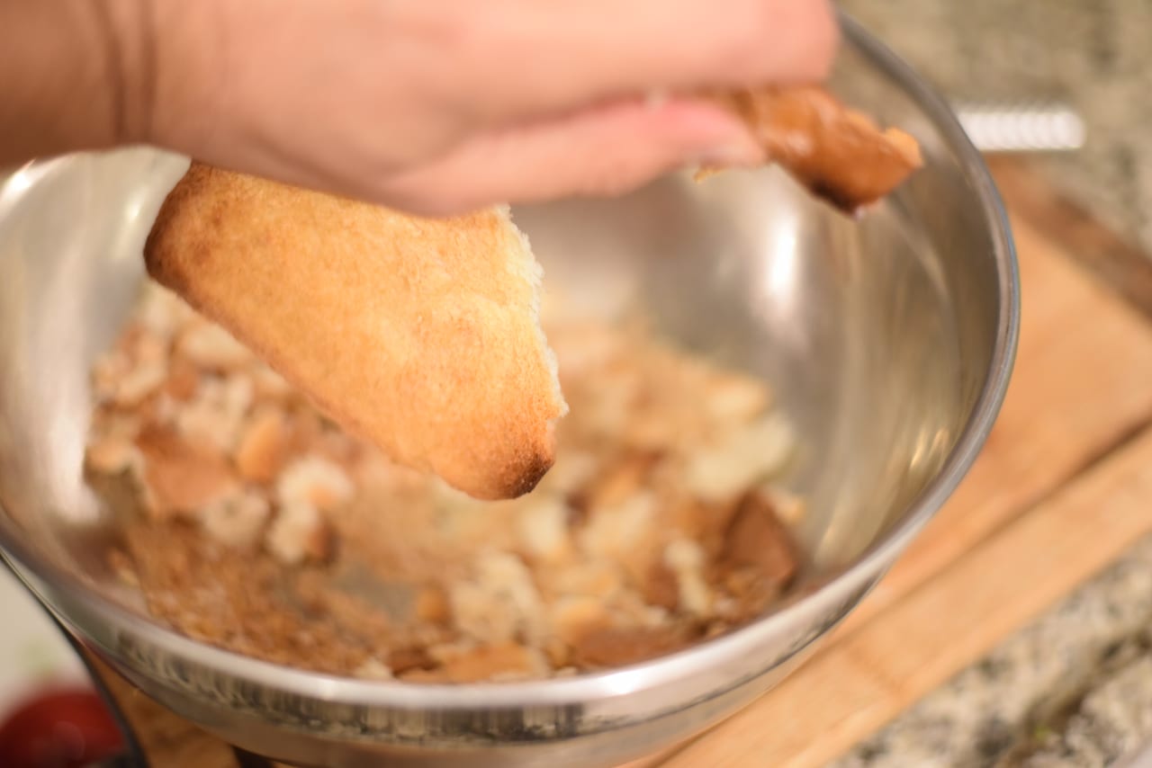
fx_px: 1600
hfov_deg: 39.6
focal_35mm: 50
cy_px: 384
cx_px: 576
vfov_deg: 27.0
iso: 2000
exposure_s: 1/60
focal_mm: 50
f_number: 1.8
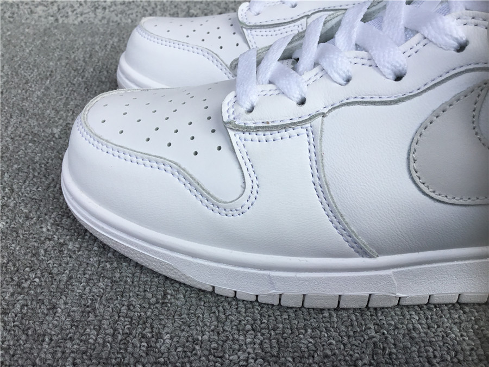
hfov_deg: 58.4
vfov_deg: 45.4
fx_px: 438
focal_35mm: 31
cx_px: 244
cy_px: 184
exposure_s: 1/646
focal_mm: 3.3
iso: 25
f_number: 2.4
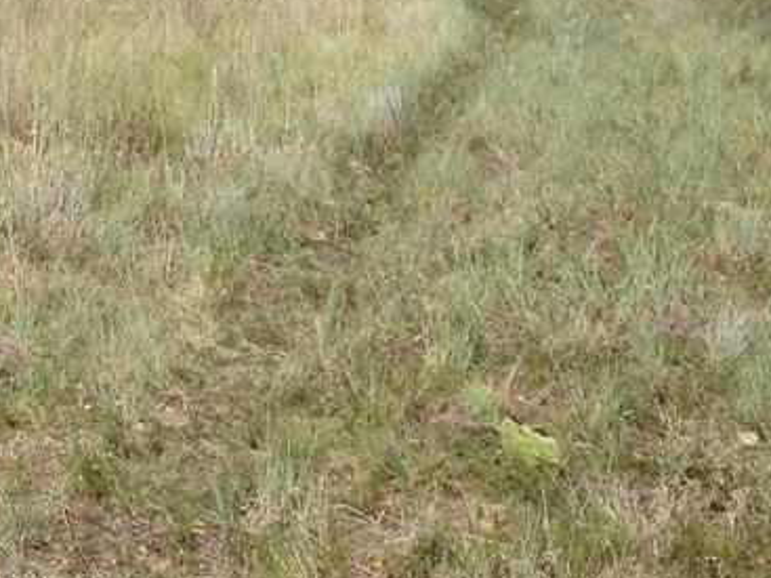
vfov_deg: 15.6
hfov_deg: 20.2
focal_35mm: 92
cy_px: -48
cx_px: -120
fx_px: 2048
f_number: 2.4
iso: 50
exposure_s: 1/1642
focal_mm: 4.12
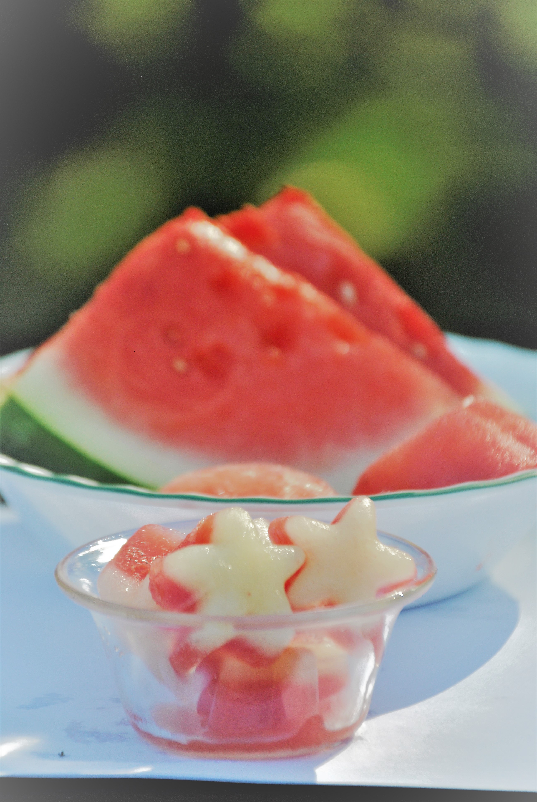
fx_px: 4183
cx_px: 268
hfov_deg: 7.3
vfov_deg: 11.0
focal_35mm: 188
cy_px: 401
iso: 280
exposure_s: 1/500
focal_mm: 125
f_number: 4.8
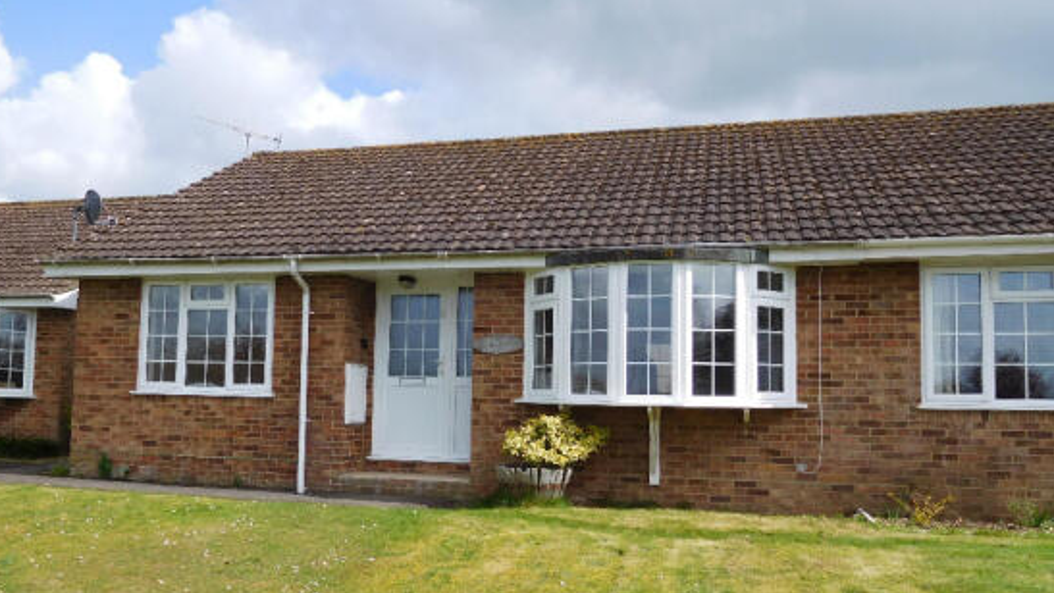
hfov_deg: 66.0
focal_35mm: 29
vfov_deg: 40.0
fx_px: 811
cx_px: 506
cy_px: 353
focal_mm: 4.5
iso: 125
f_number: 3.4
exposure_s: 1/1250
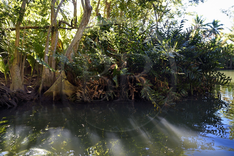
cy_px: 78
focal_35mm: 24
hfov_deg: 73.8
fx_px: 156
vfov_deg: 53.1
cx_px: 117
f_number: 3.2
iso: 200
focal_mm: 24
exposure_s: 1/160
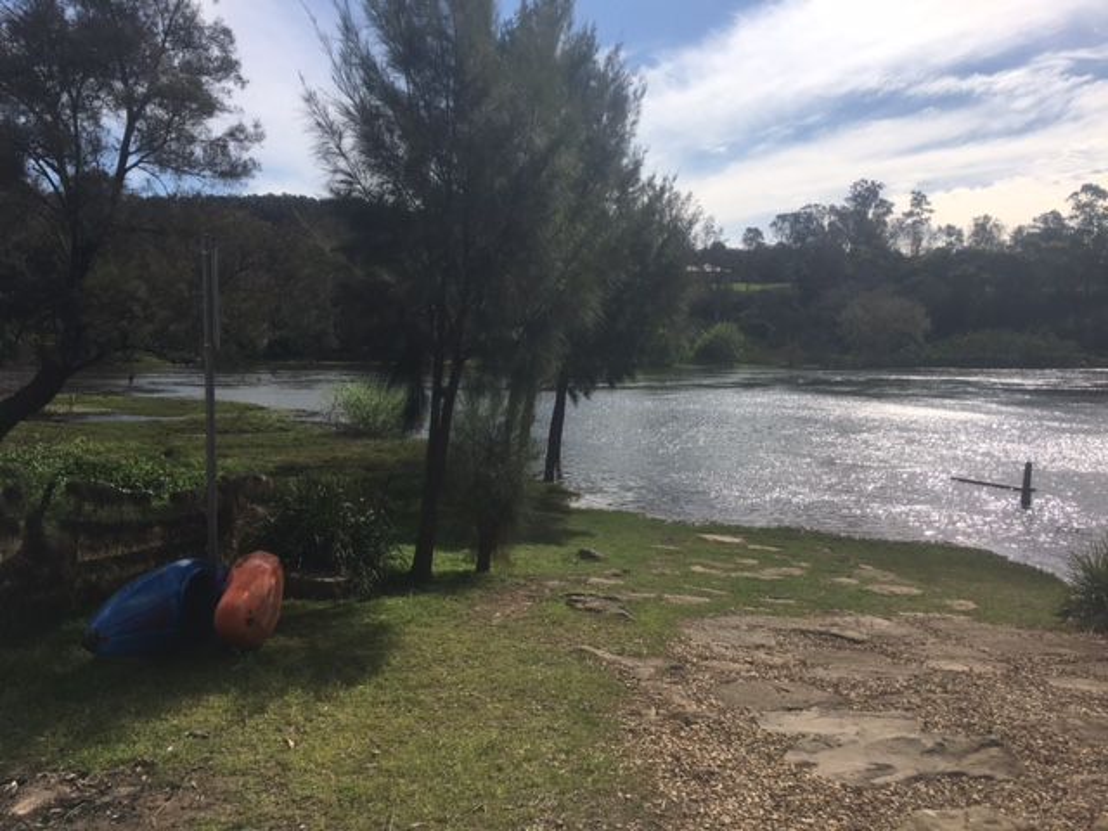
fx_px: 928
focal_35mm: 29
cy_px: 416
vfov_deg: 48.2
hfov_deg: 61.7
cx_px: 554
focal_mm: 4.15
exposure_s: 1/3077
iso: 25
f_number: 2.2
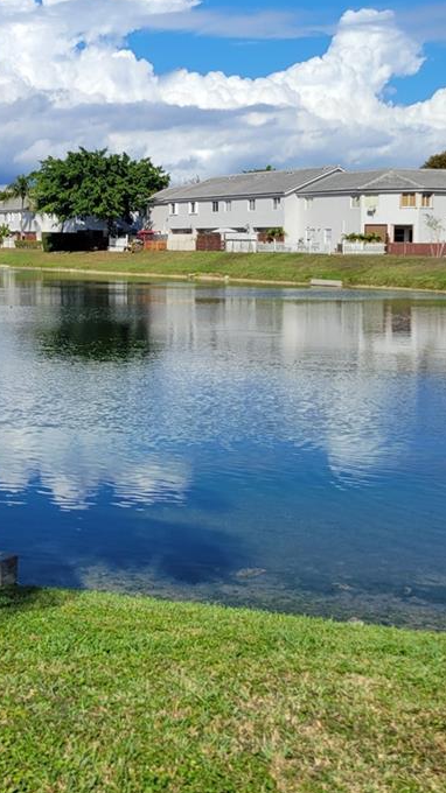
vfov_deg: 41.1
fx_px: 1052
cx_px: -12
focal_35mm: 50
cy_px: 314
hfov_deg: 22.9
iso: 40
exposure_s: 1/4120
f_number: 1.8
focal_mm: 5.4
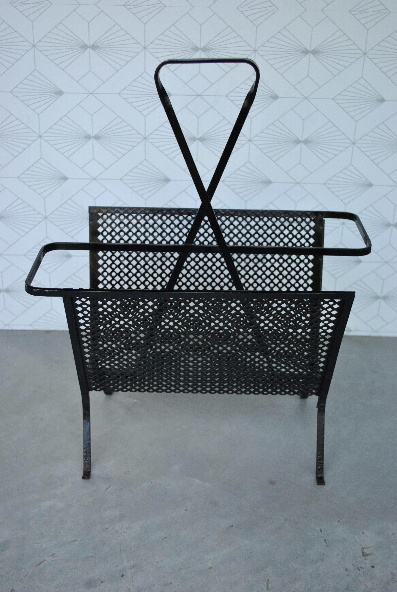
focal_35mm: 44
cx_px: 198
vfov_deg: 44.9
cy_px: 296
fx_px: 717
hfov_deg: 30.9
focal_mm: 29
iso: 200
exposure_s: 1/80
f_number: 4.5
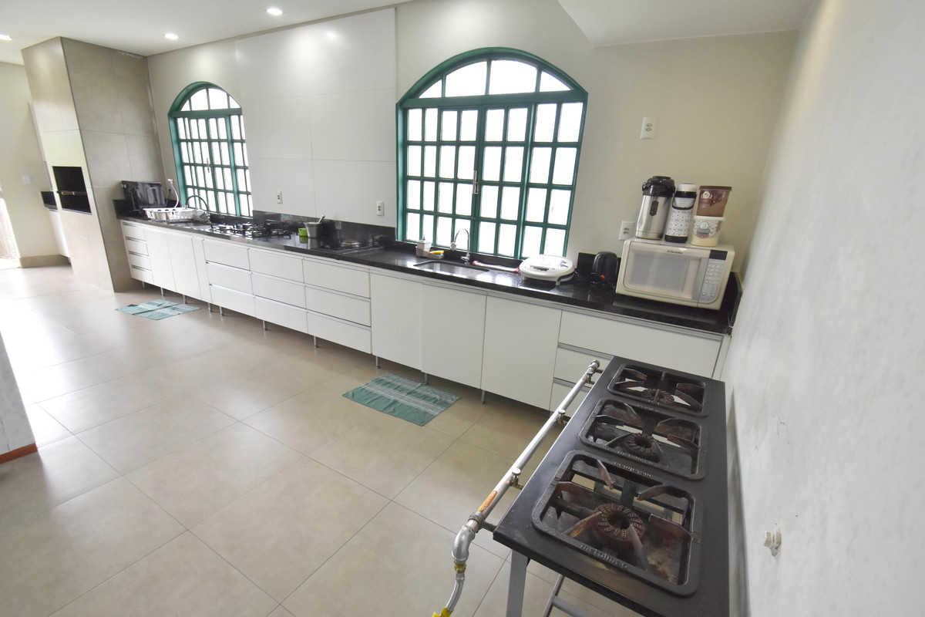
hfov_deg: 100.4
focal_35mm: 15
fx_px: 385
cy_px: 308
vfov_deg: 77.3
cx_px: 462
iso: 640
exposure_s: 1/80
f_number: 5.6
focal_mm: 10
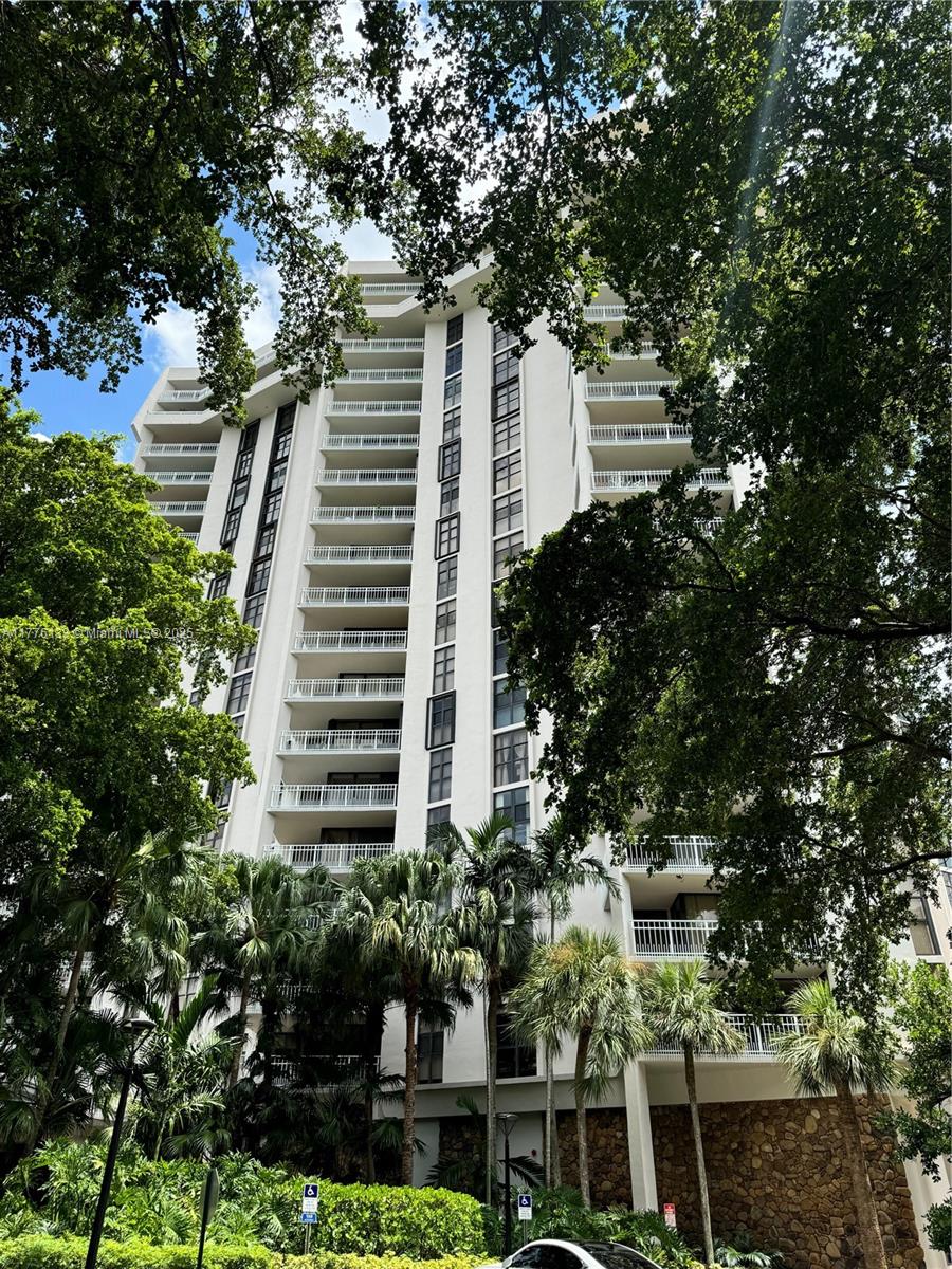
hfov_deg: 56.8
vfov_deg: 71.6
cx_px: 476
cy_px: 634
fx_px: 880
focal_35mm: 24
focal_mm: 6.76
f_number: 1.78
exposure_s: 1/2105
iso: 80
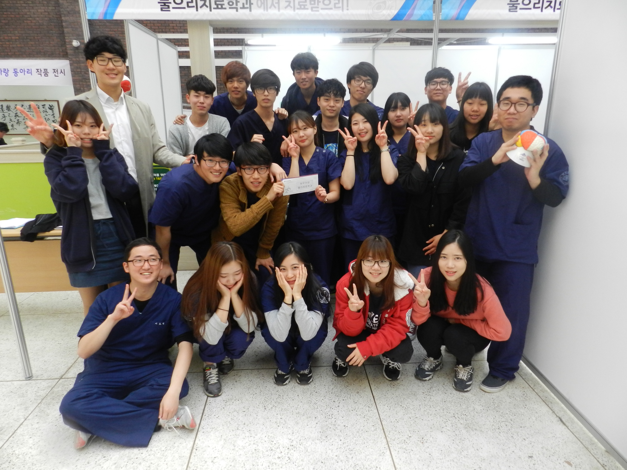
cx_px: 314
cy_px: 235
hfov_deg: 73.9
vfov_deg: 58.9
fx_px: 417
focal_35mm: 23
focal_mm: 4
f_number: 3.4
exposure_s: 1/30
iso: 360
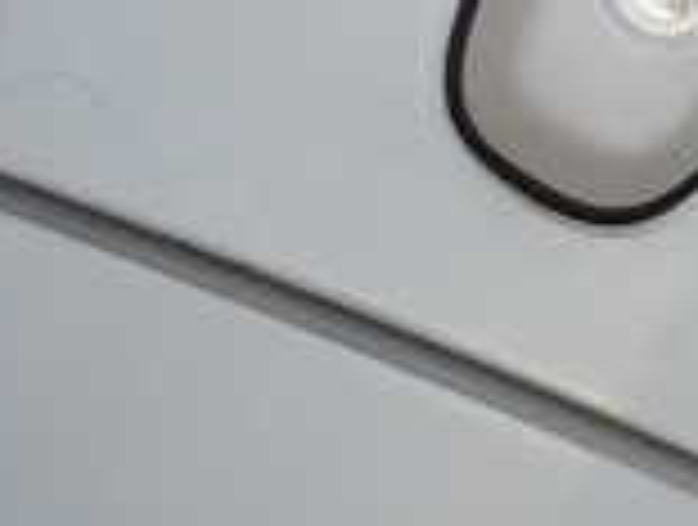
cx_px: 1009
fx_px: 2809
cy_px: 256
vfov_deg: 10.7
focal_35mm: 139
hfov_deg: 13.4
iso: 100
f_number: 3.5
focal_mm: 6.37
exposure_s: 1/200
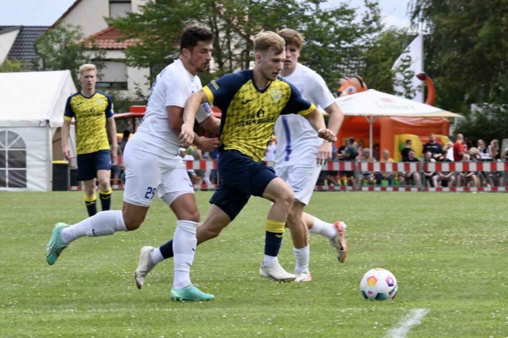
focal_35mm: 220
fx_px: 3103
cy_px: 169
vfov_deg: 6.2
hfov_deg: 9.4
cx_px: 254
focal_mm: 220
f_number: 16
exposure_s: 1/1600
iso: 5000
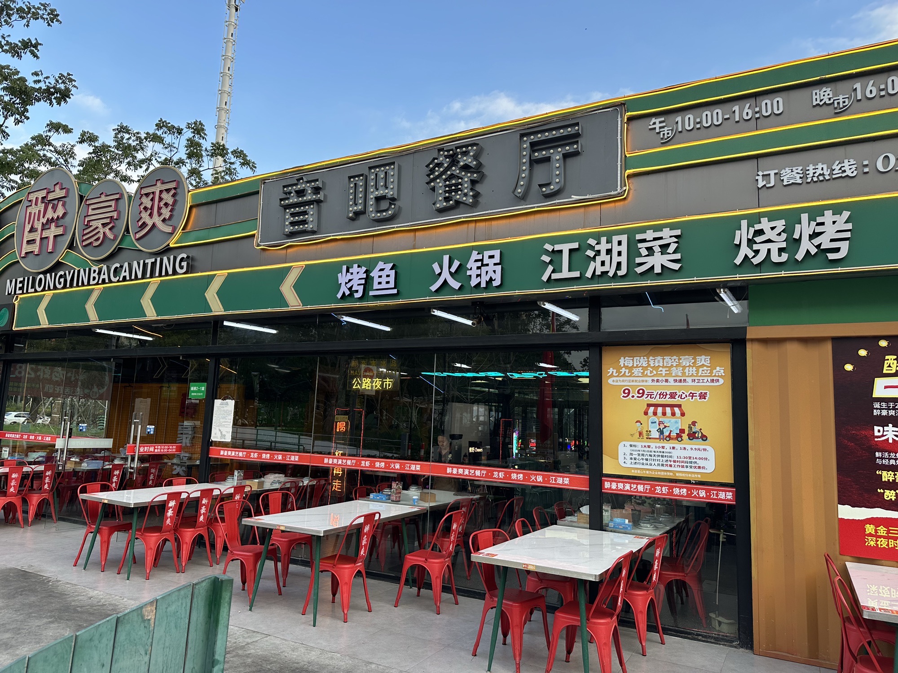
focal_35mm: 24
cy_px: 336
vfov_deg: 56.8
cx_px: 449
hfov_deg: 71.6
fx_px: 623
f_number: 1.78
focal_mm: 6.86
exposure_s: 1/464
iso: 80
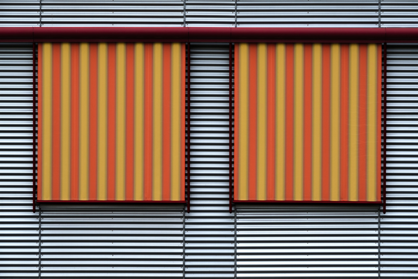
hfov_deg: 15.6
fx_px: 1521
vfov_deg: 10.5
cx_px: 209
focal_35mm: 131
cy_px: 140
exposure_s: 1/200
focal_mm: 87.1
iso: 200
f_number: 6.4
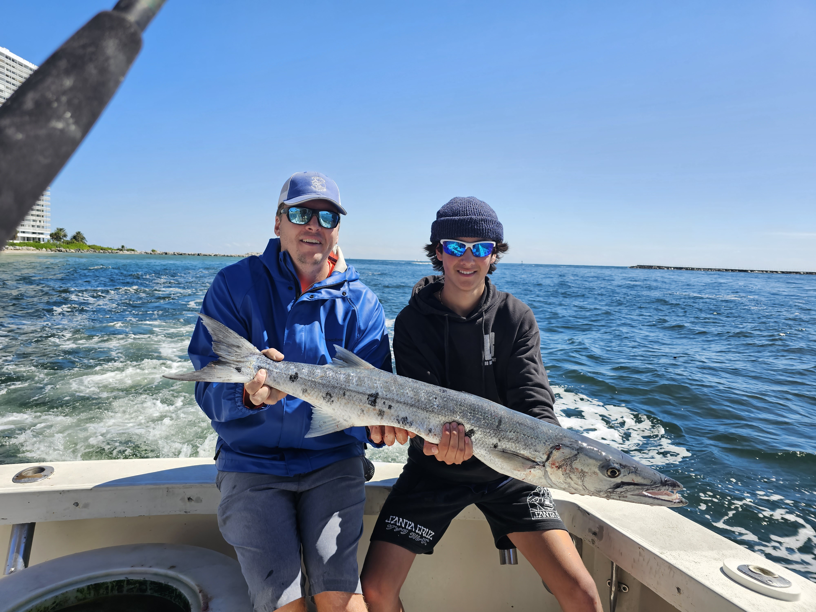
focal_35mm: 23
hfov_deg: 73.9
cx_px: 408
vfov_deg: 58.9
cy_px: 306
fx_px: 542
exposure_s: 1/1047
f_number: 1.7
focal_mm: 6.3
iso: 20
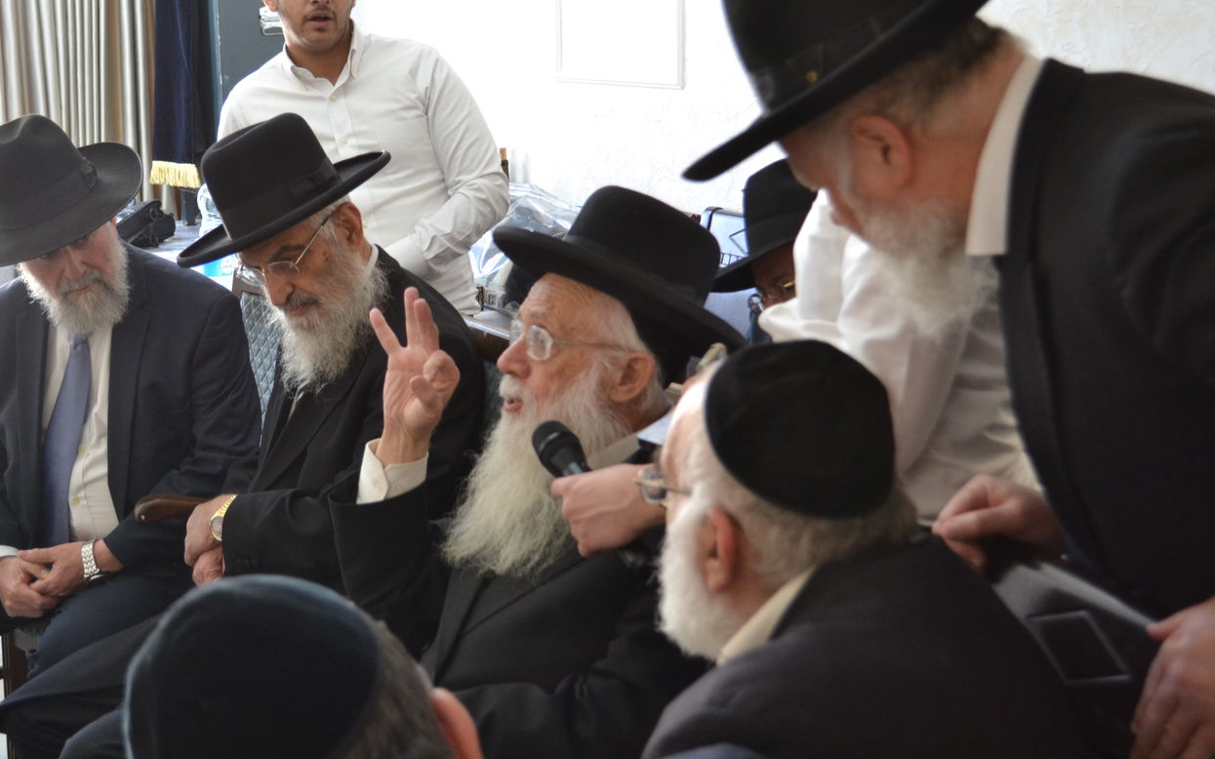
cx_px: 590
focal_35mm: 55
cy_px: 310
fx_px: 1821
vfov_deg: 23.5
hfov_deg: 36.9
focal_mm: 32
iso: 800
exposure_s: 1/60
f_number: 4.8
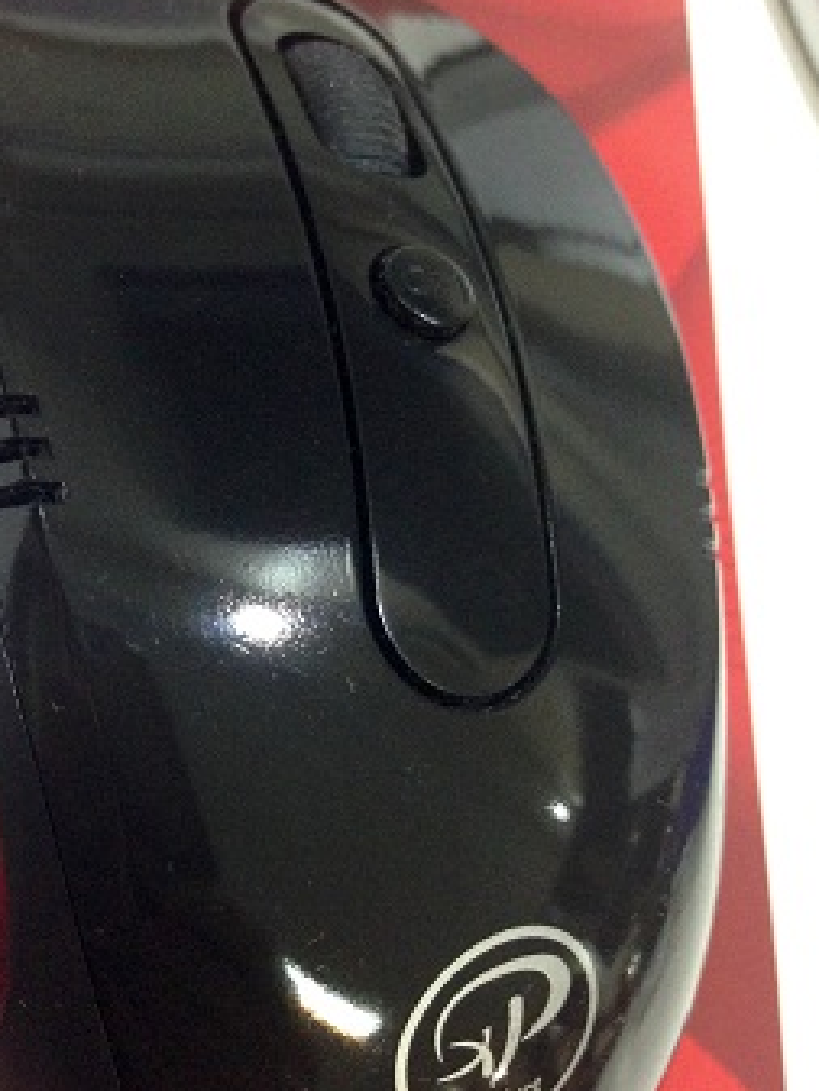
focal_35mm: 49
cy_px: 508
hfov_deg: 29.3
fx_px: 1545
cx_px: 231
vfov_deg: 38.9
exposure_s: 1/20
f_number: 2.4
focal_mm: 4.12
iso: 250
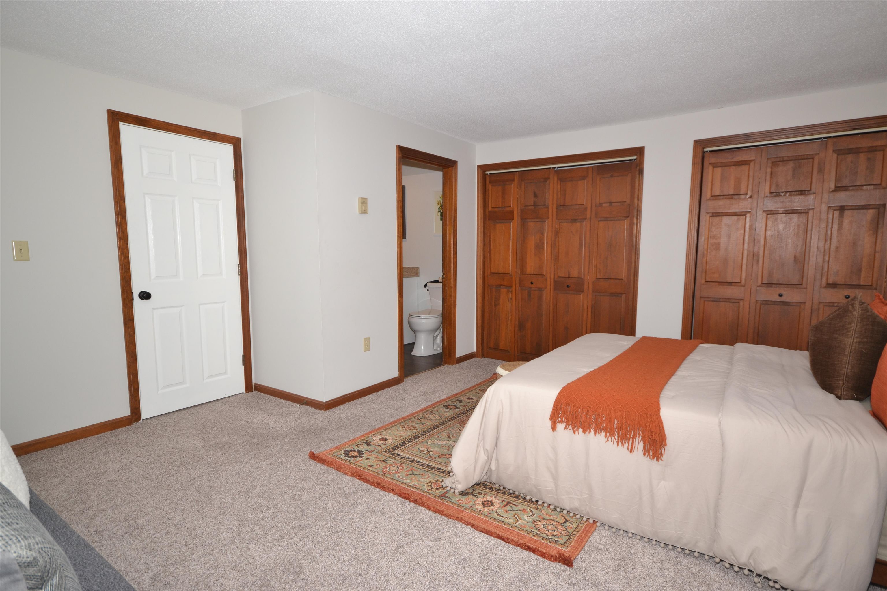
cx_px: 444
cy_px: 296
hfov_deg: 85.4
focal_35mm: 20
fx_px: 480
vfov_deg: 63.2
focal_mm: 13
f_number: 5.6
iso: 400
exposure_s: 1/60
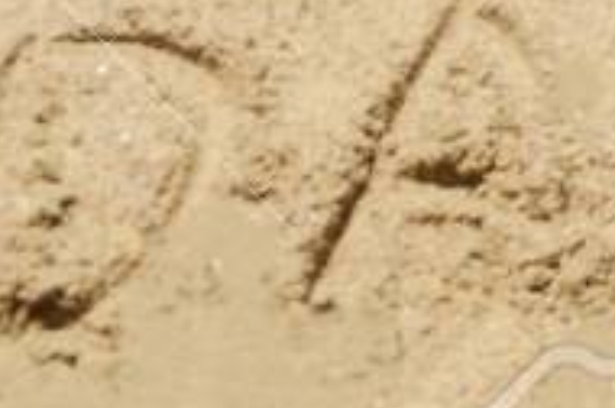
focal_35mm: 185
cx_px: 1162
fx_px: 3155
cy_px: -814
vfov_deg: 6.7
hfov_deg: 10.4
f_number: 3.5
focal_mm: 18
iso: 200
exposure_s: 1/3000
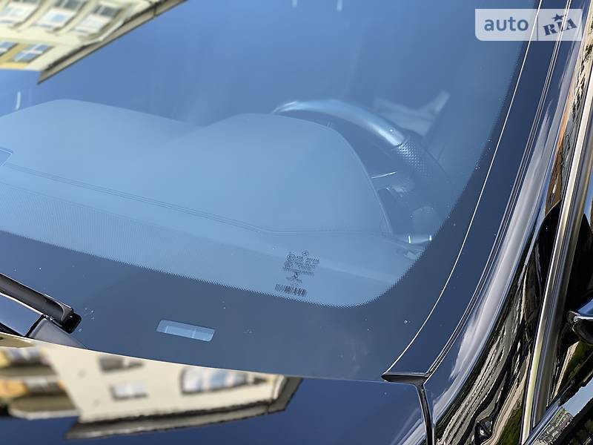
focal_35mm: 52
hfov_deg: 36.8
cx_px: 296
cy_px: 222
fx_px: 891
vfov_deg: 28.0
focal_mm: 6
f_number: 2.4
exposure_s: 1/122
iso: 20
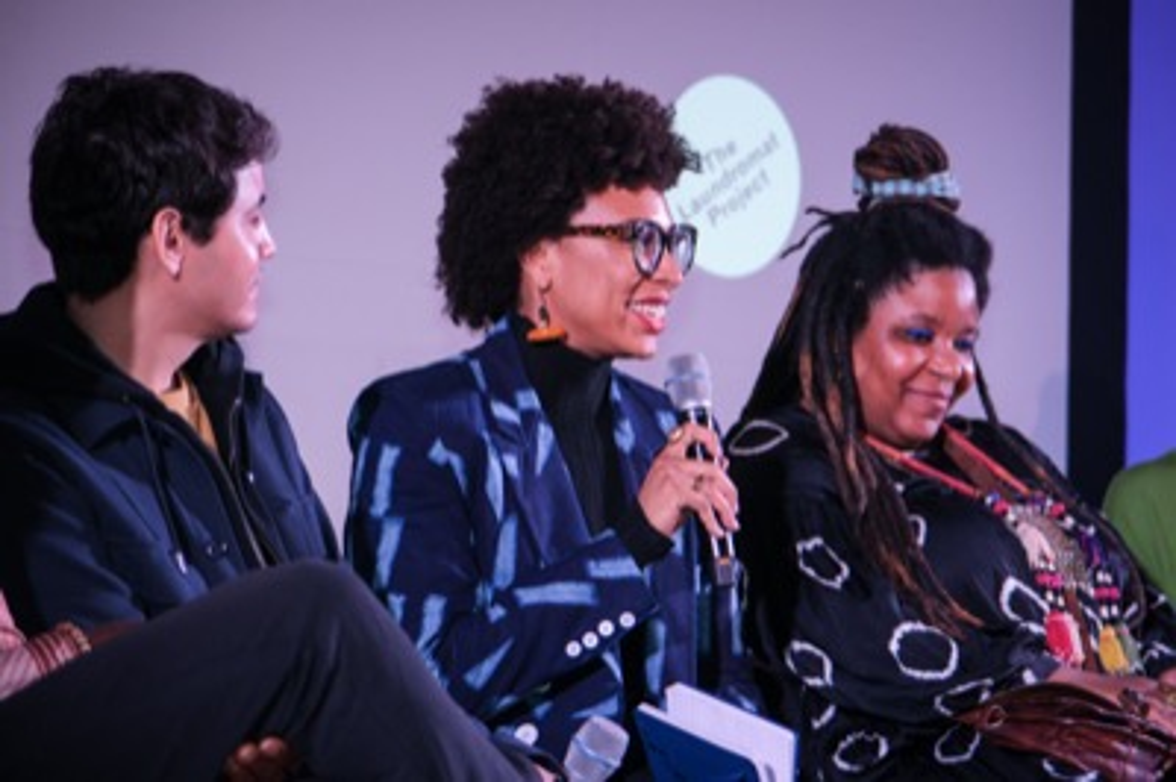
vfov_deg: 11.4
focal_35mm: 120
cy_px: 391
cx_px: 588
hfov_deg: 17.1
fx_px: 3917
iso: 800
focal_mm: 80
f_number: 4
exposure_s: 1/60
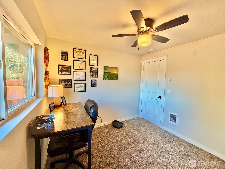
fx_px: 91
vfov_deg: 85.7
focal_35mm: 14
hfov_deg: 102.1
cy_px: 84
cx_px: 112
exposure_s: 1/60
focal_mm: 2.22
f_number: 2.2
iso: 160
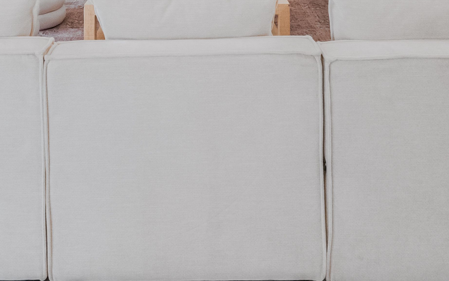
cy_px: -105
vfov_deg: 27.4
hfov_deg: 52.4
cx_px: 179
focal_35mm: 37
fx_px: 453
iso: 640
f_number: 7.1
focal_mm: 7
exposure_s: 1/60
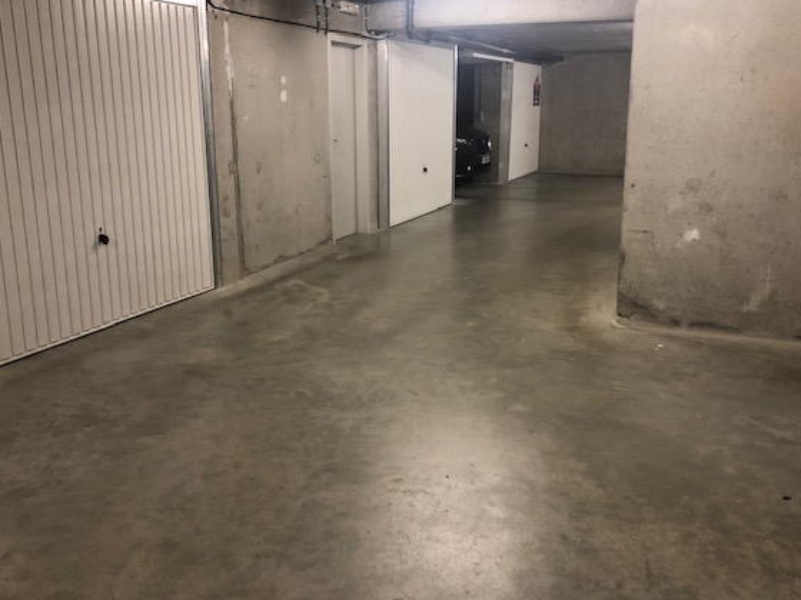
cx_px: 411
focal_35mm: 32
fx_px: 740
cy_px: 267
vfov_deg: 44.1
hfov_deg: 56.8
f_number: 1.8
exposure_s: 1/17
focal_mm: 3.99
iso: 100
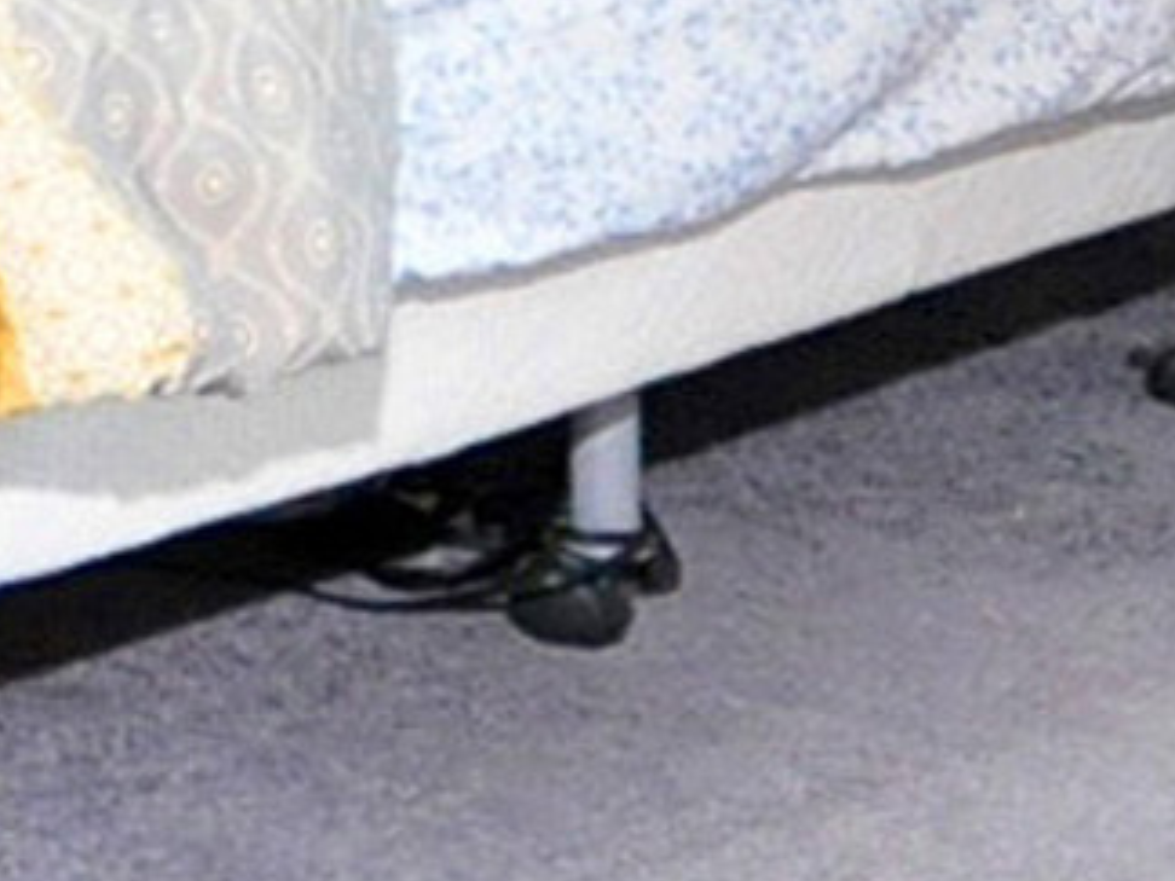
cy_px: -1247
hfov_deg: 12.2
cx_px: -1632
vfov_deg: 10.0
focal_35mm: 129
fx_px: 4379
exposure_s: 1/125
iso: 1600
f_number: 4
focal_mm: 10
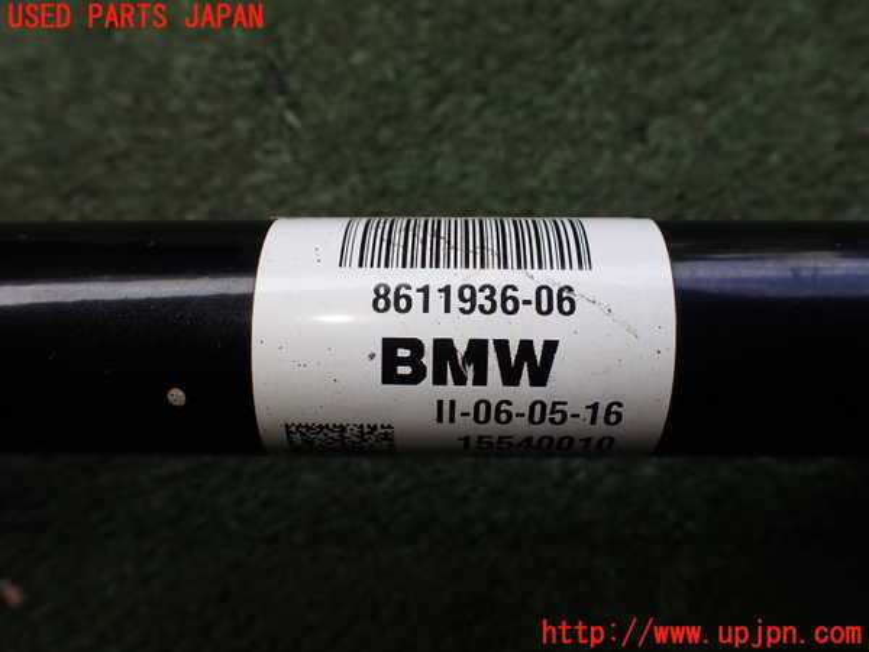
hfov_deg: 60.0
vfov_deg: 46.8
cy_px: 326
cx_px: 434
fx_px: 753
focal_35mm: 30
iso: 100
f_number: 3.2
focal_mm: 5.4
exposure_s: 1/200
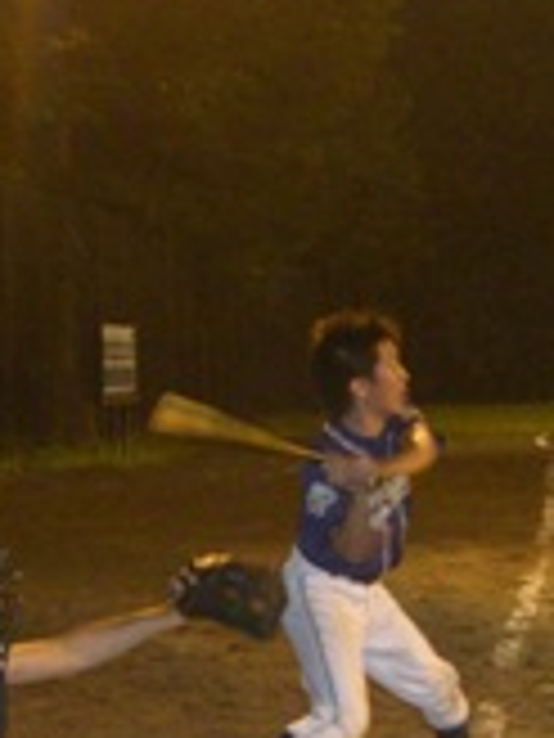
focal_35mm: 104
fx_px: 2219
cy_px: 688
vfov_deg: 18.5
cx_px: 239
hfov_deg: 14.2
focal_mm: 7.9
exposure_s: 1/60
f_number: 2.8
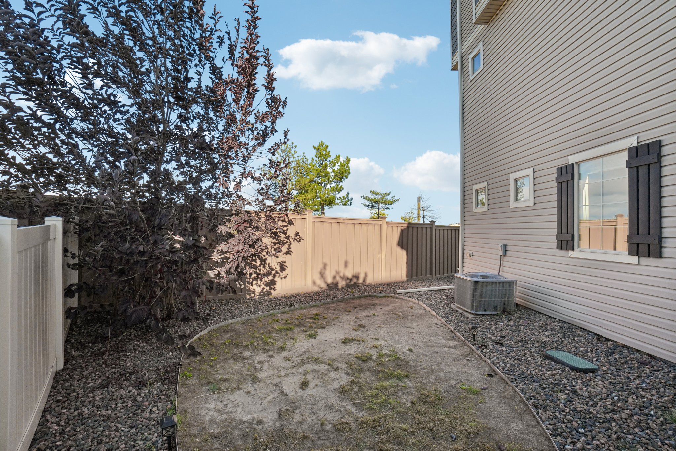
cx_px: 338
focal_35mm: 15
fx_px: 282
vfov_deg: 77.3
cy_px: 226
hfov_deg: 100.4
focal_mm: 10
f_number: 8
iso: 400
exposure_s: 1/500
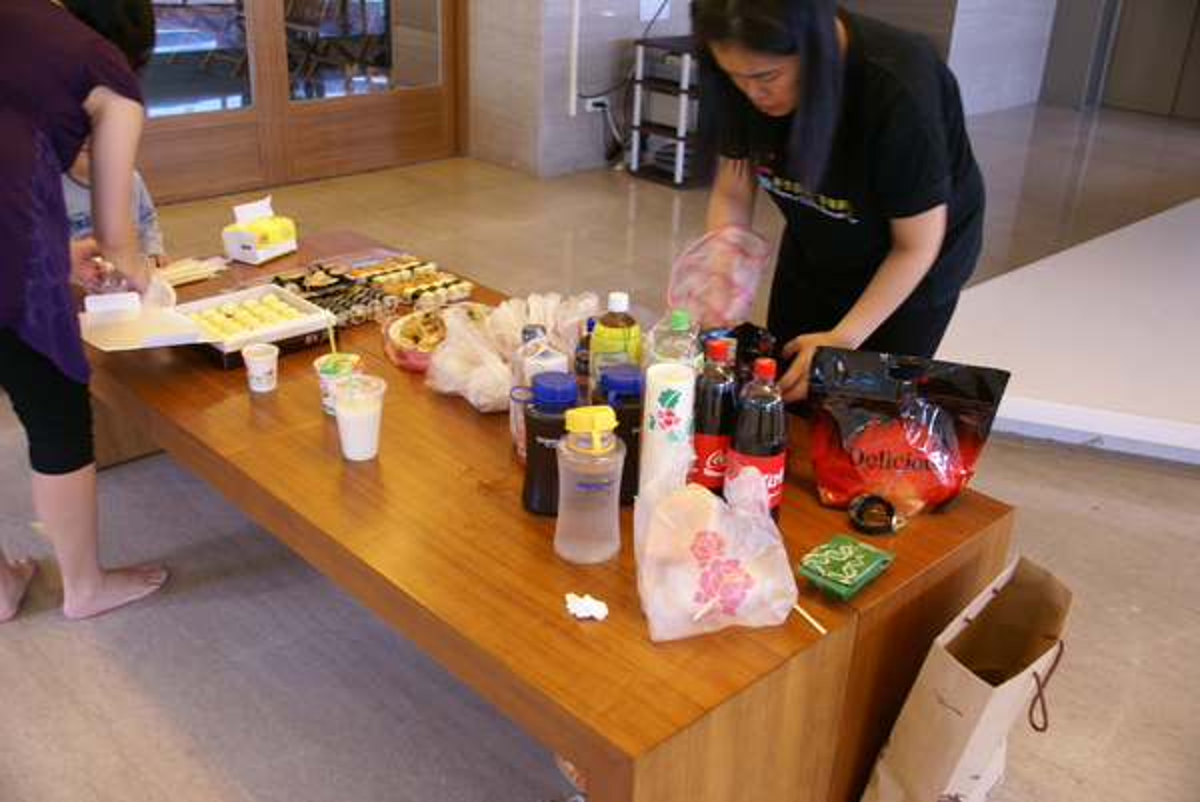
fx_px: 1201
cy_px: 401
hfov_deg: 53.1
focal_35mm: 36
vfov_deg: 36.9
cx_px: 600
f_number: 4
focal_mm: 24
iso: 400
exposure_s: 1/8
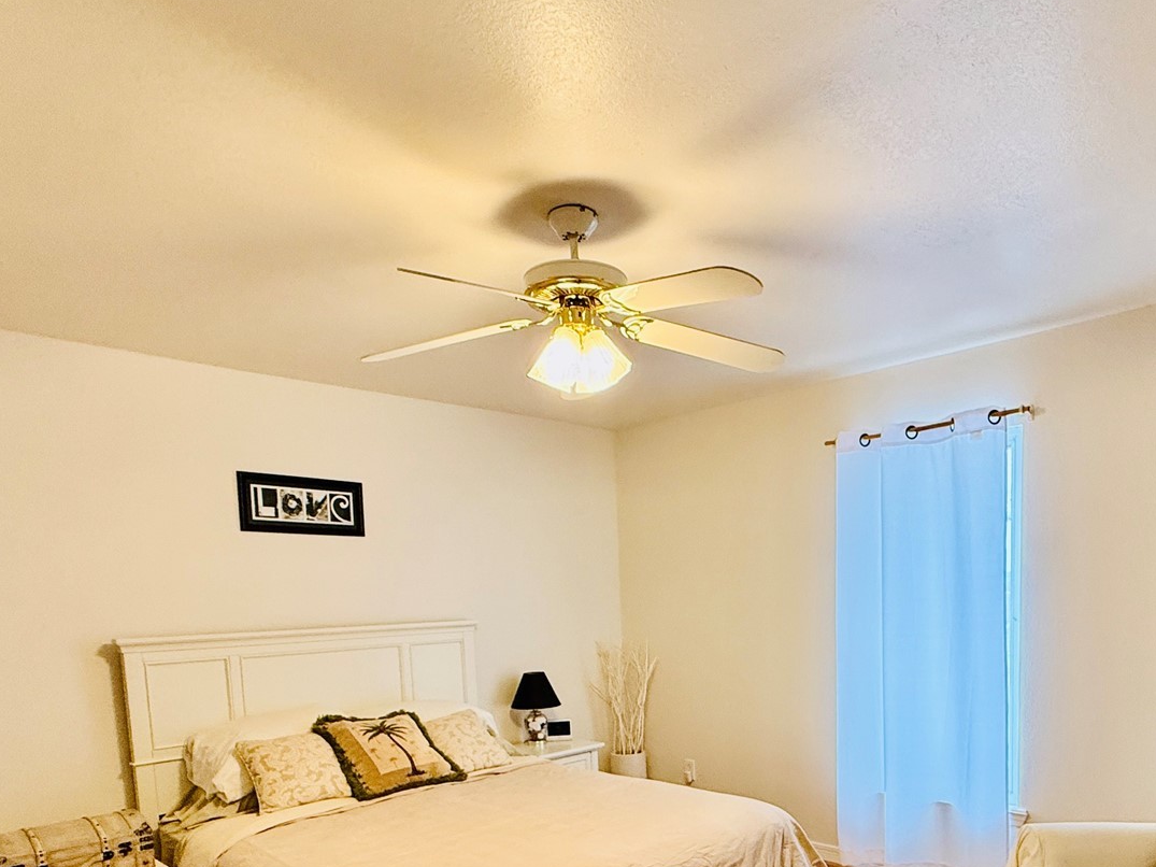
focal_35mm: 25
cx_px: 680
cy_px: 683
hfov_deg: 68.9
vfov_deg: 51.7
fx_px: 835
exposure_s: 1/120
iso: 250
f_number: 2.2
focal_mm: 2.22
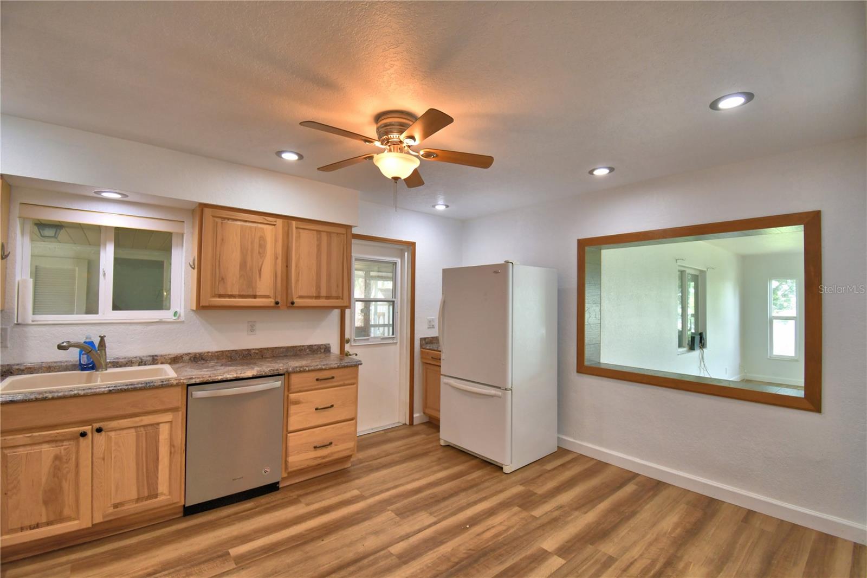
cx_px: 434
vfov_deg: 77.3
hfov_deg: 100.4
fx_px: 361
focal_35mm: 15
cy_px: 289
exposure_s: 1/80
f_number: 4.5
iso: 400
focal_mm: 10
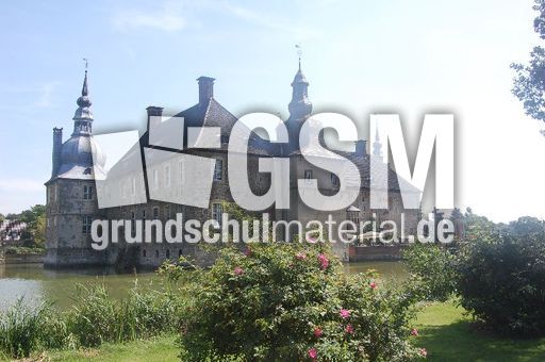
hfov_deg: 57.3
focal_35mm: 33
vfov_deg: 39.9
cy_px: 181
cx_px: 272
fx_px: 499
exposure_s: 1/250
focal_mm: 22
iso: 320
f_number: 10
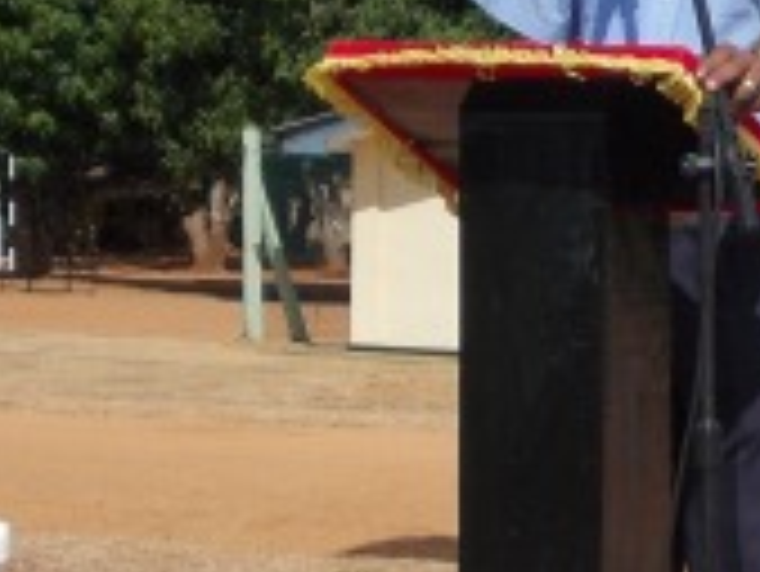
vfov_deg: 9.2
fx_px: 3537
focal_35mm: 161
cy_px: 356
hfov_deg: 12.1
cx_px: 731
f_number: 7.2
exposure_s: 1/320
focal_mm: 7.2
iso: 80
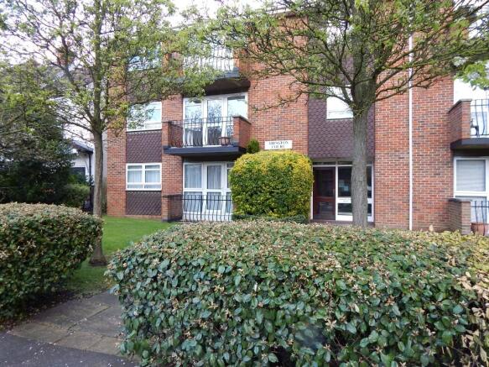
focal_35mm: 22
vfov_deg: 61.1
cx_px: 244
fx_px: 311
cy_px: 184
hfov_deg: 76.4
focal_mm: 4
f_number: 3
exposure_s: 1/100
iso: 125
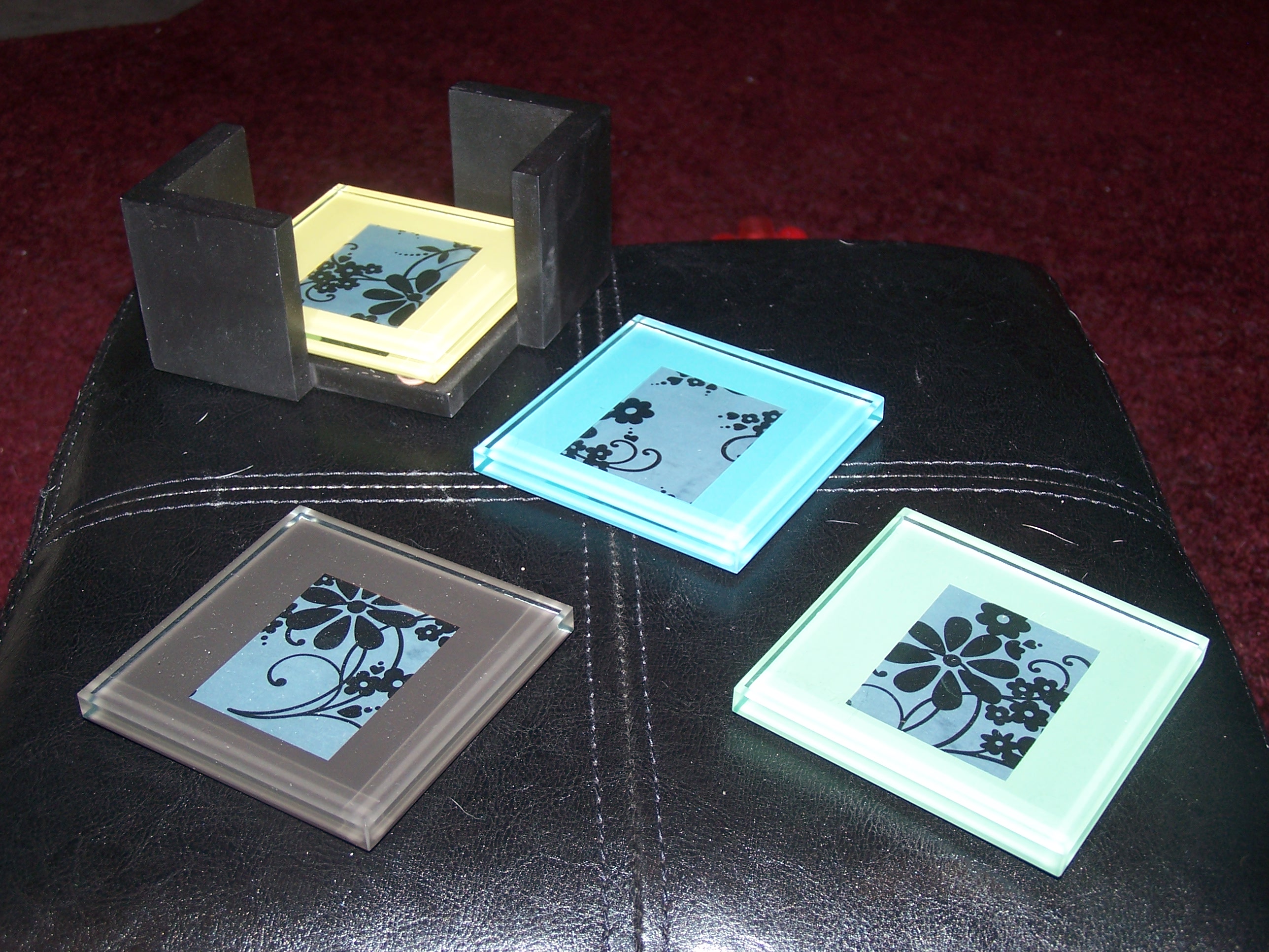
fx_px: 1870
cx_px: 634
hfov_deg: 37.5
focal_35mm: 51
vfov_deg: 28.6
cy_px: 476
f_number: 3
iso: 80
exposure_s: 1/60
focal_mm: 8.5
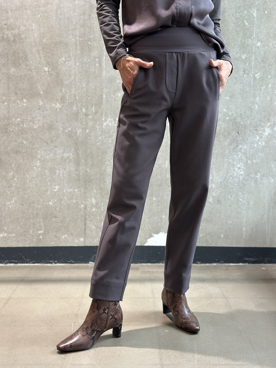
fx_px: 510
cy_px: 184
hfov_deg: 30.3
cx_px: 138
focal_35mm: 48
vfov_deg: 39.7
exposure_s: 1/50
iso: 100
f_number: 1.78
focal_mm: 6.86
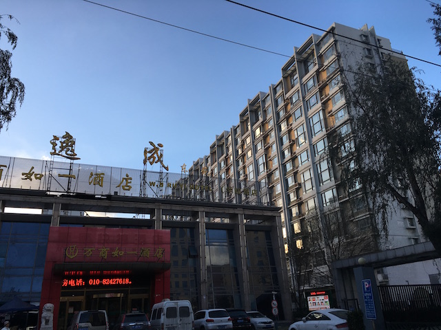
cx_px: 220
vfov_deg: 48.2
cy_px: 165
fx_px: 369
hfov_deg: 61.7
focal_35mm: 29
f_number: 2.2
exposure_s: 1/413
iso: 25
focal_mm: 4.15
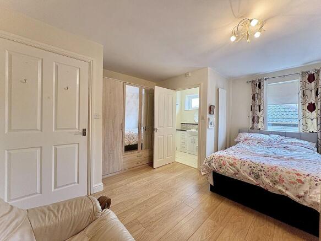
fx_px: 130
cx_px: 160
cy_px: 120
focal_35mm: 14
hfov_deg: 102.1
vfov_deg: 85.7
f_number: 2.2
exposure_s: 1/50
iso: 250
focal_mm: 2.22
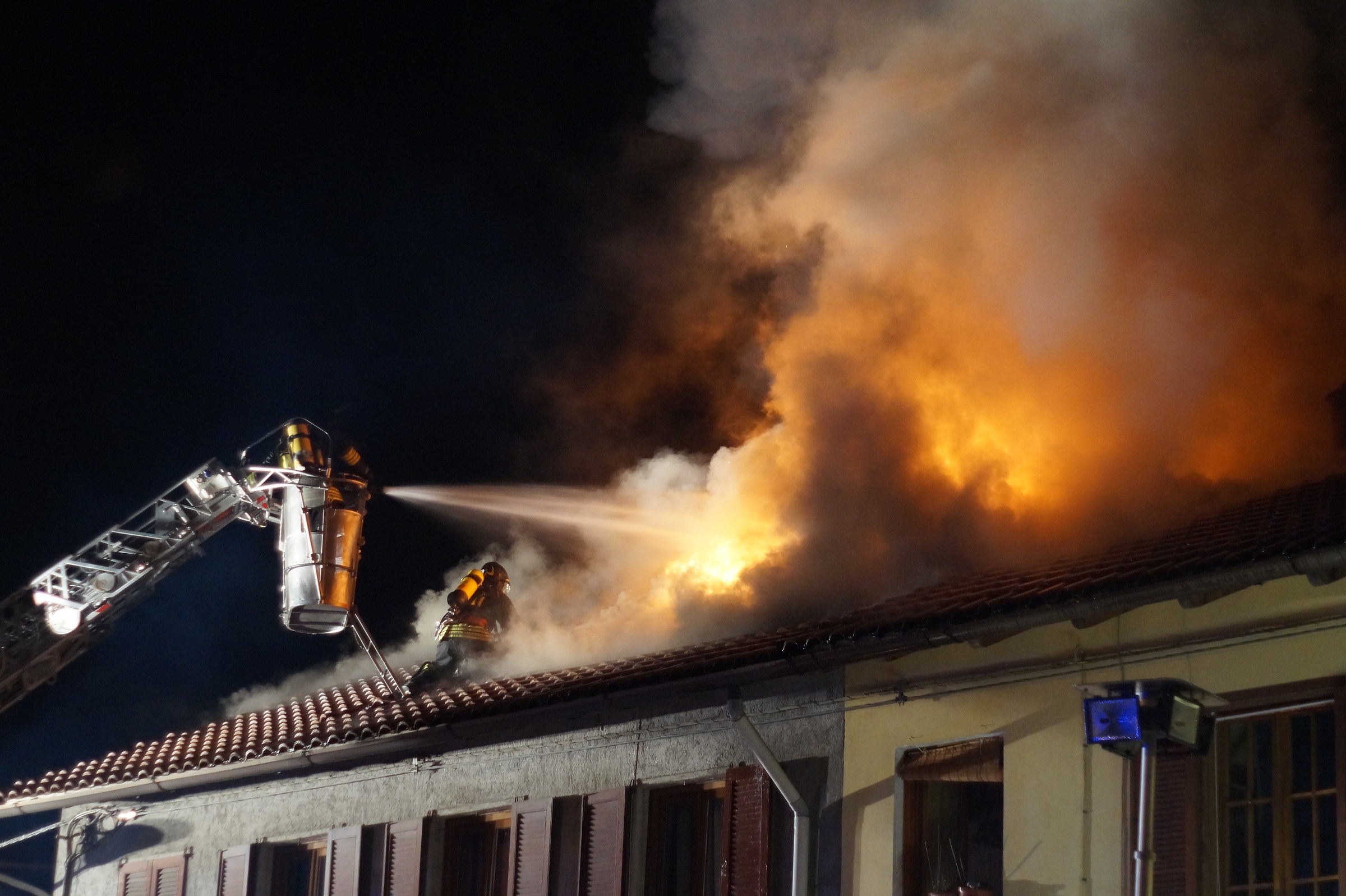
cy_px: 448
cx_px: 673
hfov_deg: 27.0
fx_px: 2802
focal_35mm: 75
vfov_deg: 18.2
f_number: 2.2
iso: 1600
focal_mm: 50
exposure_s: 1/80
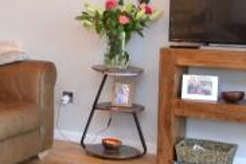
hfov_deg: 22.3
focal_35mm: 84
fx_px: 574
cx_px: -51
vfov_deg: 16.2
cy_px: 46
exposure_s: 1/60
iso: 500
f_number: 3.5
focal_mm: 10
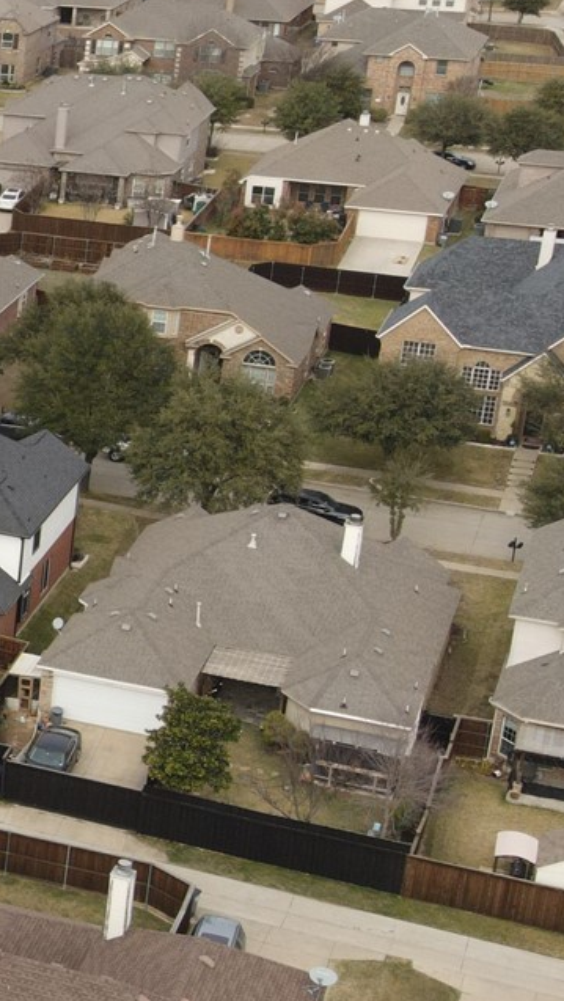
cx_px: -705
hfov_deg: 12.1
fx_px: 2230
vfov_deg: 25.3
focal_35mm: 84
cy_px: 528
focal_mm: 4.5
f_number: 2.8
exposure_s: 1/120
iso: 110
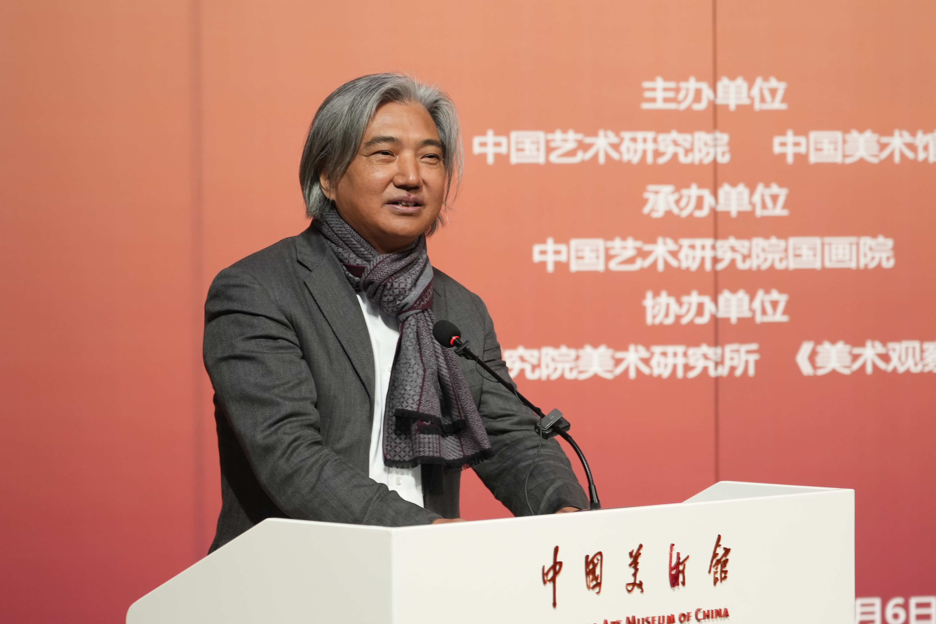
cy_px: 312
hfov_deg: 13.6
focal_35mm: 151
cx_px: 468
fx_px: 3926
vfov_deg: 9.1
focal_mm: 101
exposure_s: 1/160
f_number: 4
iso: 1000
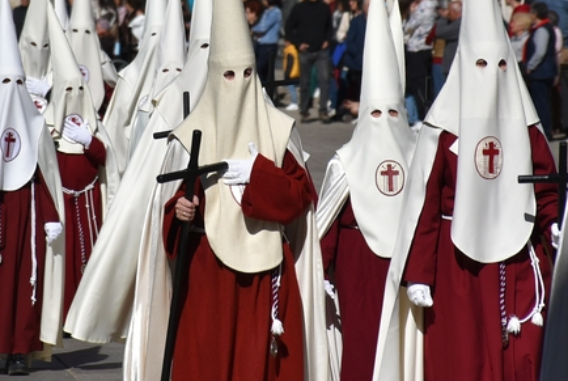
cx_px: 195
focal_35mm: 435
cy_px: 54
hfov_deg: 4.7
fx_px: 6875
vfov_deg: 3.2
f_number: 5.6
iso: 200
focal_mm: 140
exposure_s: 1/2000
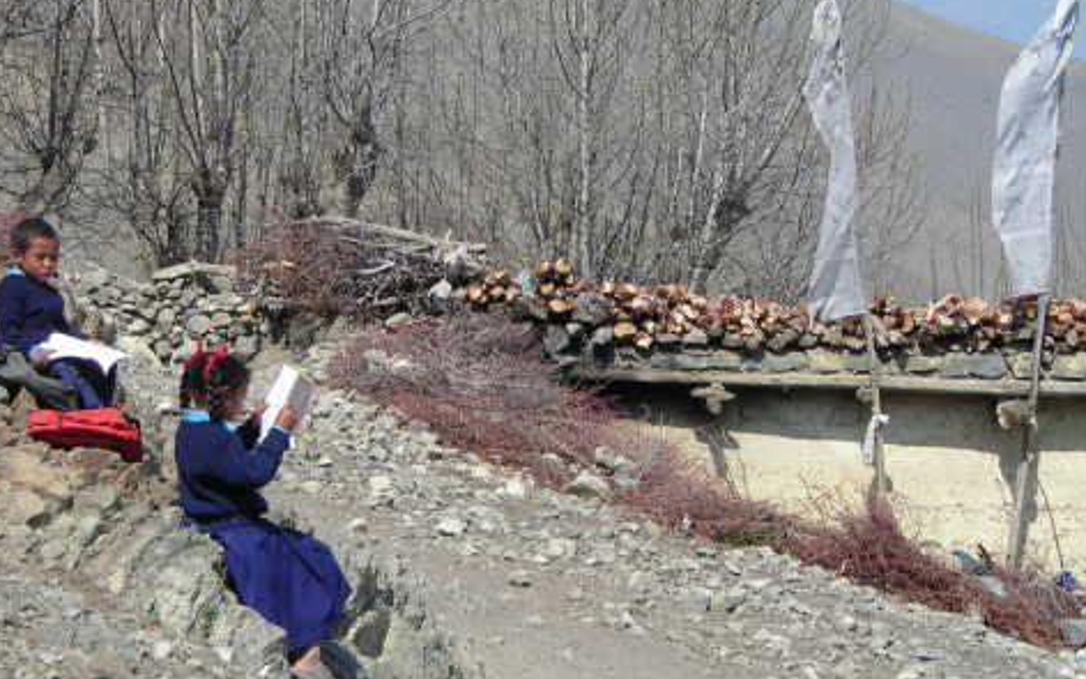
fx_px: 4380
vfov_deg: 8.9
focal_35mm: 148
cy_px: 463
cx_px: 430
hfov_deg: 14.1
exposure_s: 1/243
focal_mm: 17
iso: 50
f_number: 4.9
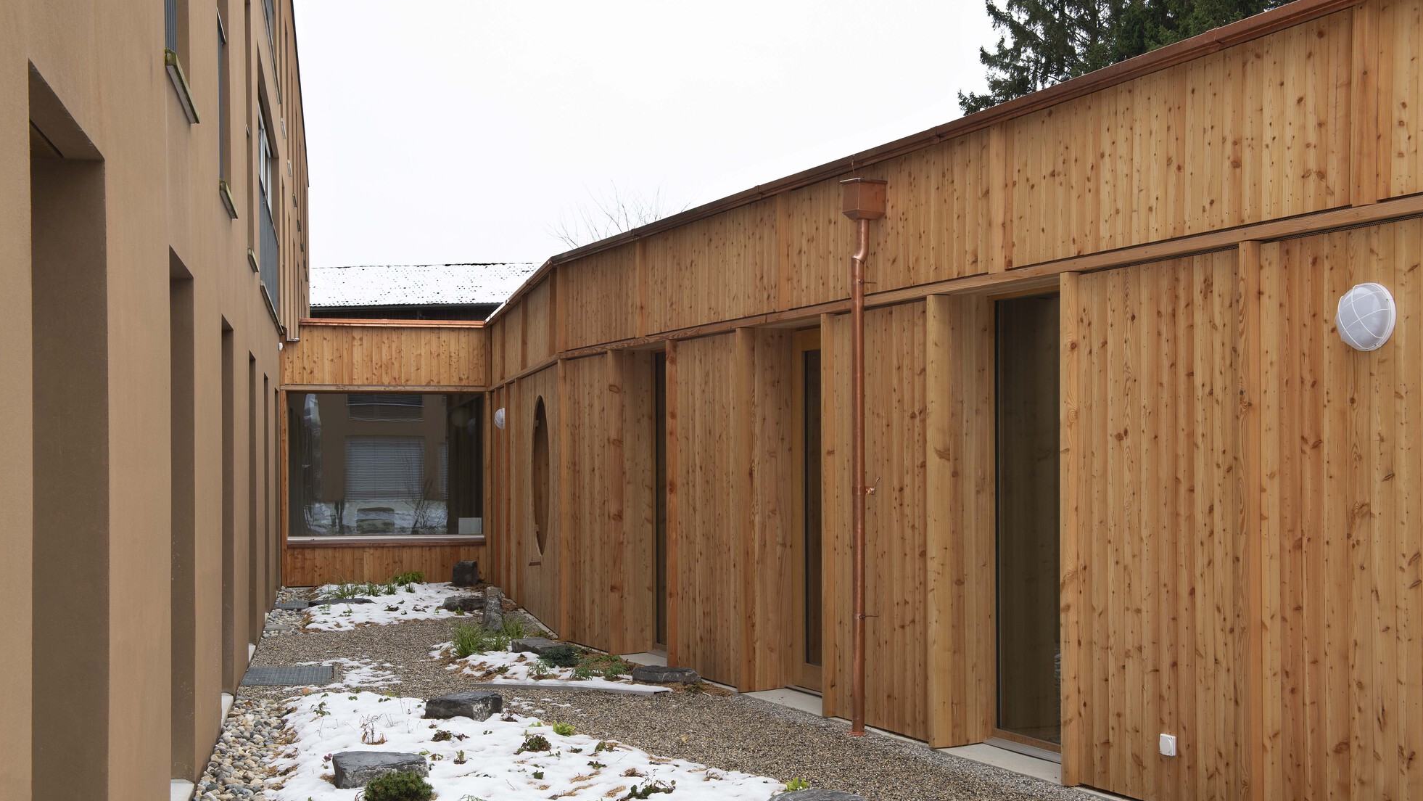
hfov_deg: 43.7
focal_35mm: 47
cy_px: 461
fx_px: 1774
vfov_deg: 25.4
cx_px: 720
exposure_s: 1/8
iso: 100
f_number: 16
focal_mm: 44
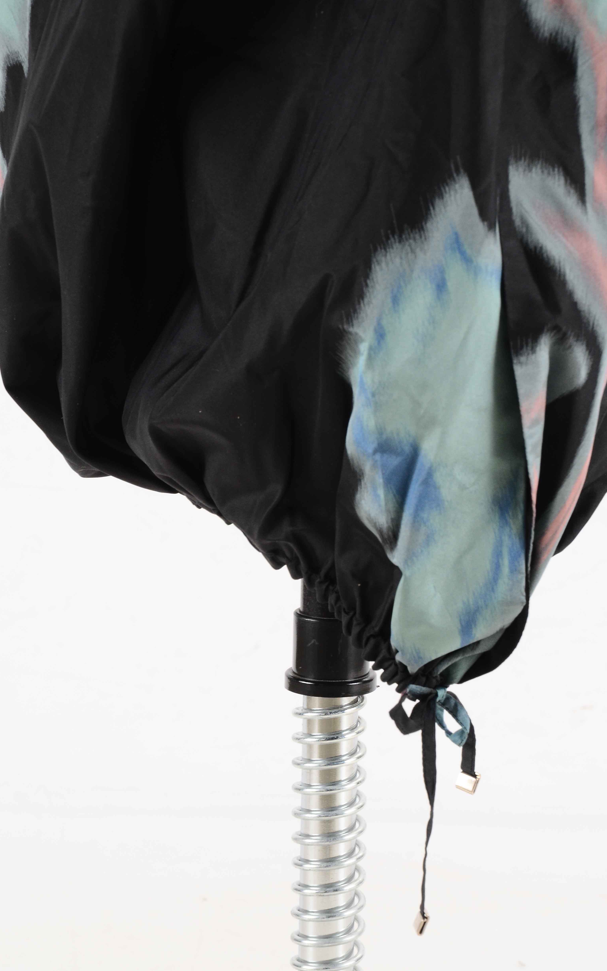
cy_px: 488
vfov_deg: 16.0
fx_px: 3455
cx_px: 301
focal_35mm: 131
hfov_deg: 10.0
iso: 400
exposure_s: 1/80
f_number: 11
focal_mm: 85
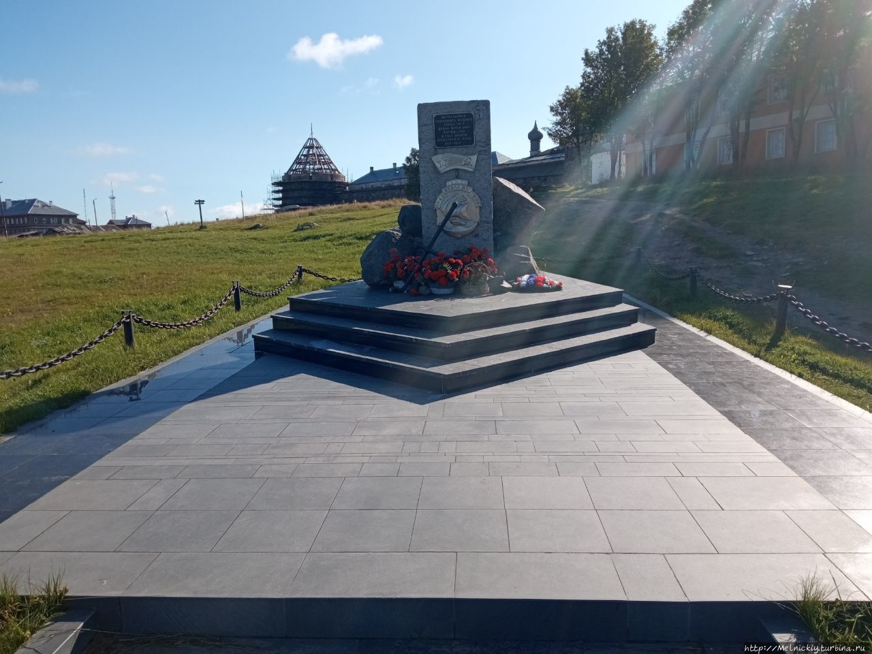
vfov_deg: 51.4
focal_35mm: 27
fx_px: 680
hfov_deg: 65.3
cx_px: 436
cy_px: 327
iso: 111
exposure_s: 1/1233
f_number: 2.2
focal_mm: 3.79
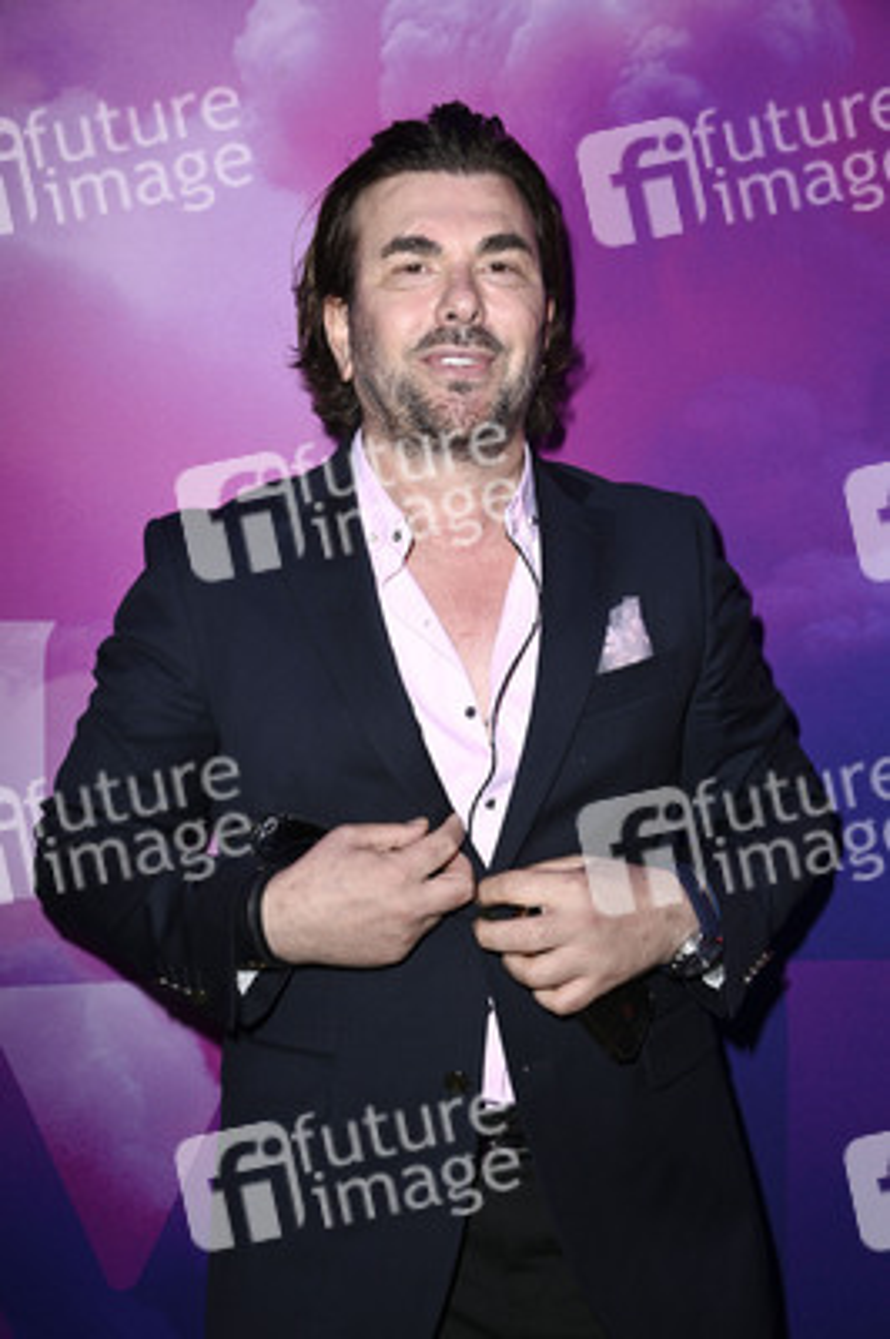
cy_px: 670
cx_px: 445
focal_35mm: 56
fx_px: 2080
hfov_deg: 24.2
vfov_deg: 35.7
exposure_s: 1/250
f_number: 5.6
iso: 400
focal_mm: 56
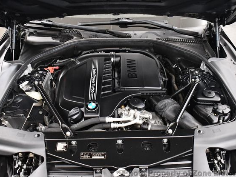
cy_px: 91
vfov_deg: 36.0
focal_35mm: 40
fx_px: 273
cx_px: 118
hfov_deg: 46.8
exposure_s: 1/80
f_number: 3.5
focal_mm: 18
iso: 3200
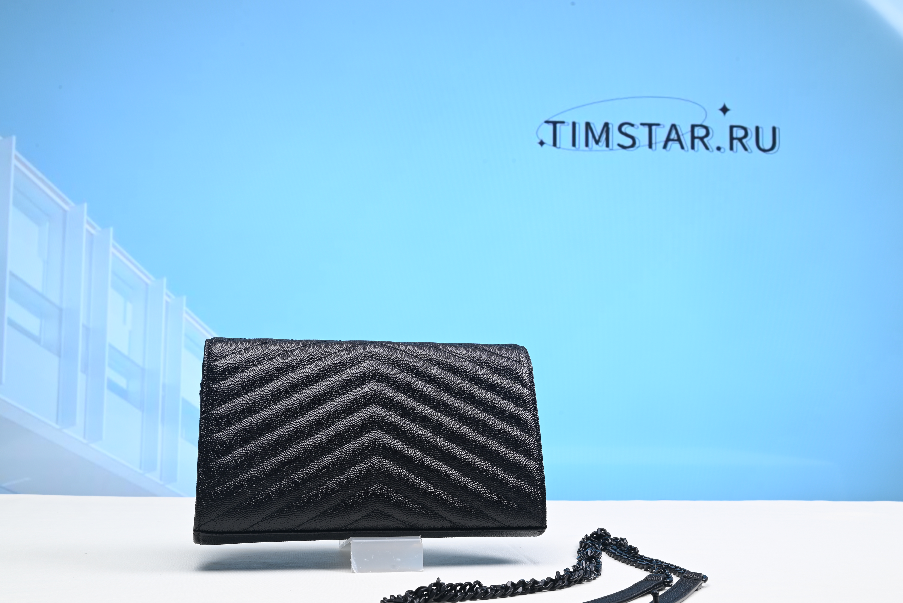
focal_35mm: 40
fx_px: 1004
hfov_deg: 48.4
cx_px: 452
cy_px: 302
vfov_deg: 33.4
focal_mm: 40
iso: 100
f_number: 16
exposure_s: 1/2
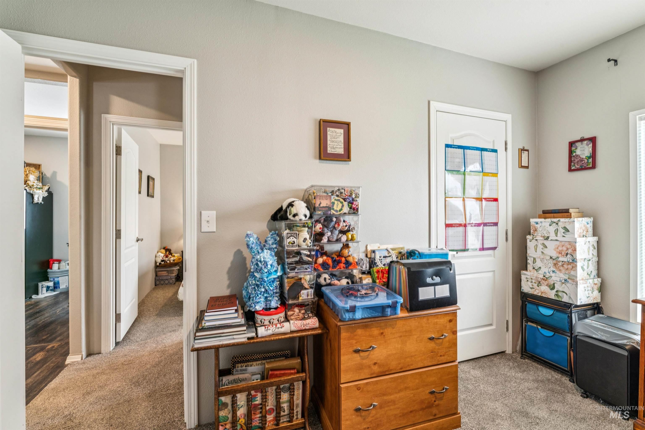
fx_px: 278
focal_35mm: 16
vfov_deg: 75.5
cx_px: 322
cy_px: 215
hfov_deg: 98.5
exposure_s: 1/4
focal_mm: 15.5
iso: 400
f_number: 13
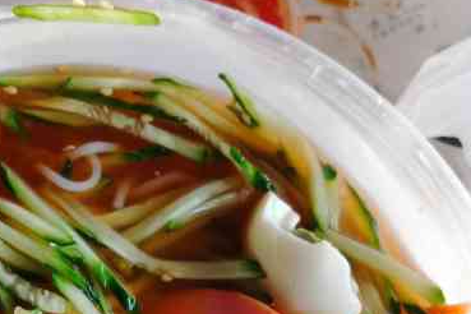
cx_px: 152
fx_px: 929
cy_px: 313
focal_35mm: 71
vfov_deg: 18.7
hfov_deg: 28.2
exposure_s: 1/50
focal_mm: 3.95
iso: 125
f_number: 1.8
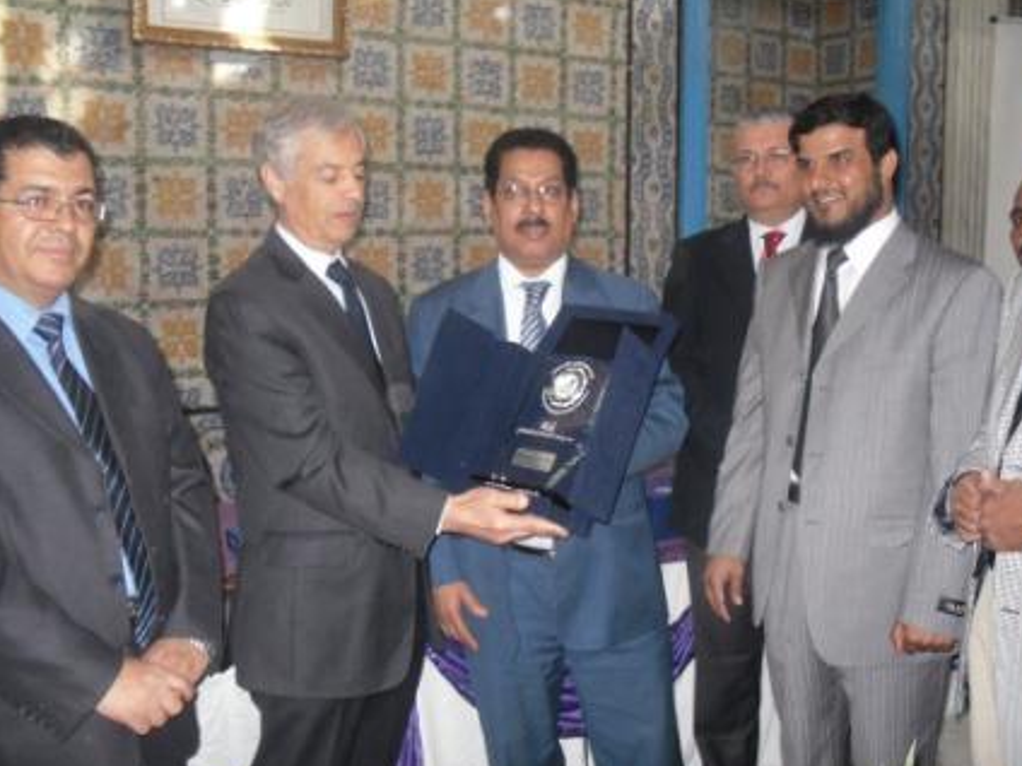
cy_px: 393
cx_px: 518
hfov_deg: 50.1
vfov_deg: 38.7
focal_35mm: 37
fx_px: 1092
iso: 400
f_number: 3
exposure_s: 1/45
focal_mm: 6.3
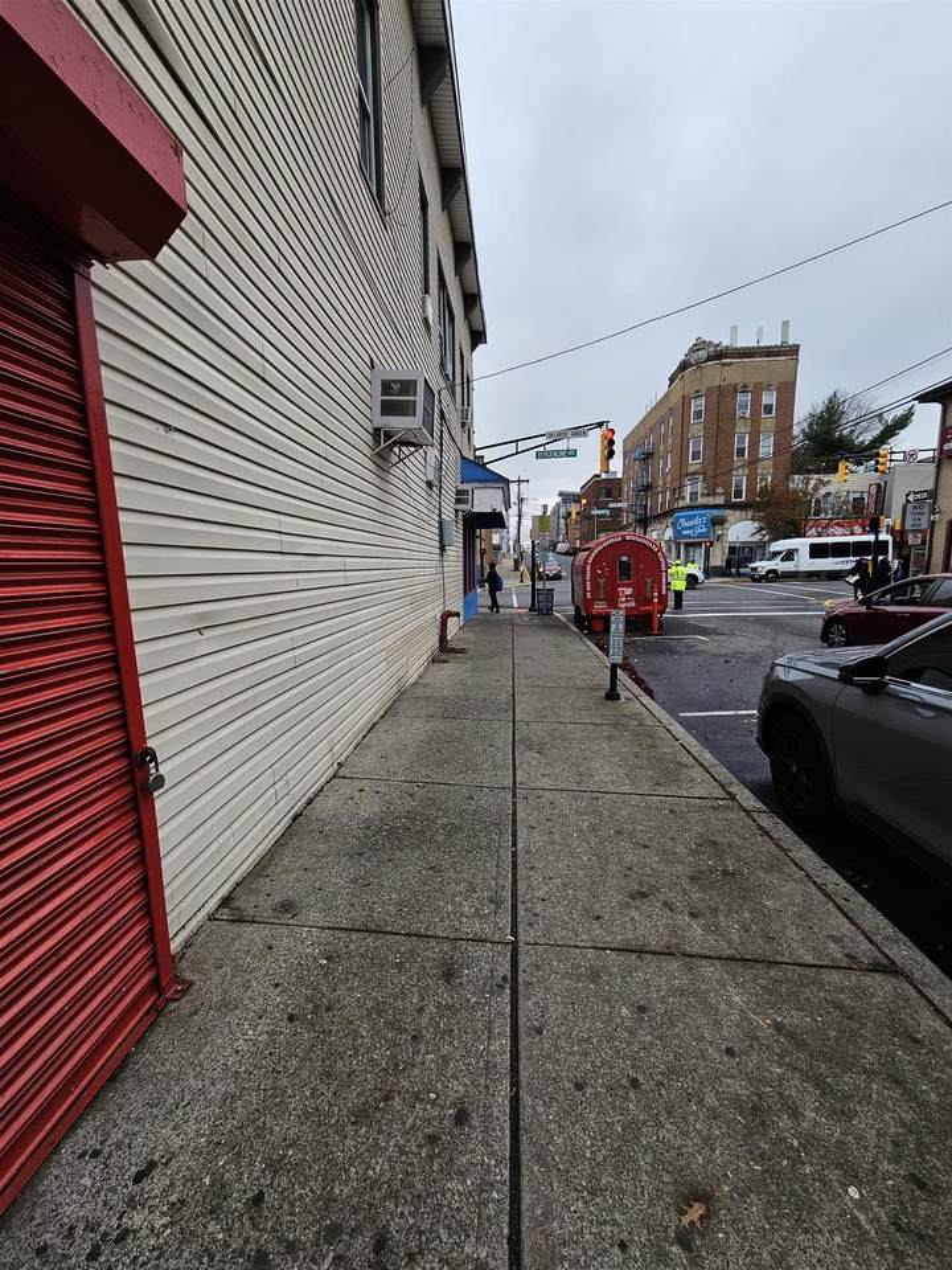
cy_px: 635
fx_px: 477
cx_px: 476
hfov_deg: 89.9
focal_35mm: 13
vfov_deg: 106.2
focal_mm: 2.2
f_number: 2.2
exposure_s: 1/559
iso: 50
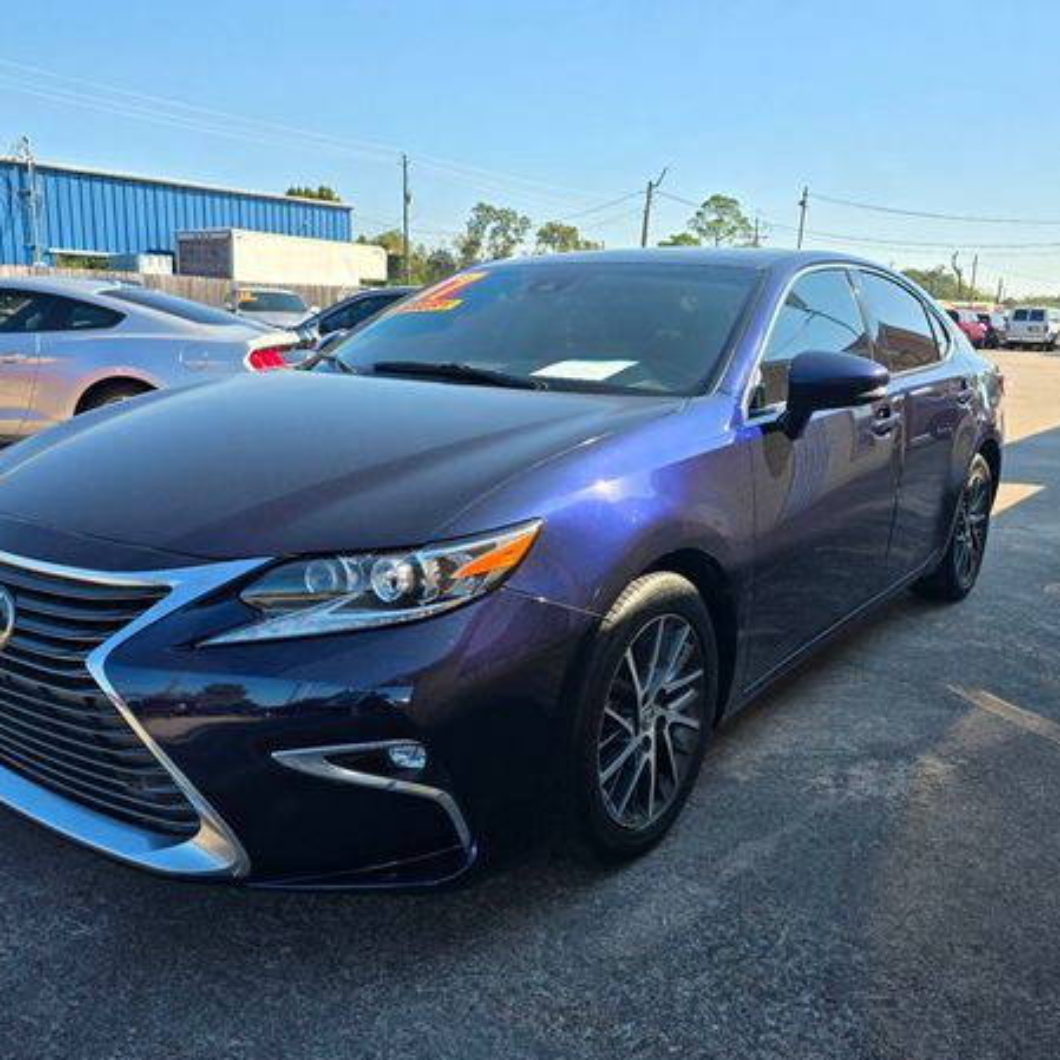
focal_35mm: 29
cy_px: 529
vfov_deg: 55.6
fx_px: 1005
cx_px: 510
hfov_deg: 55.6
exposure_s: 1/485
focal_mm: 6.3
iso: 12
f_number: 1.7
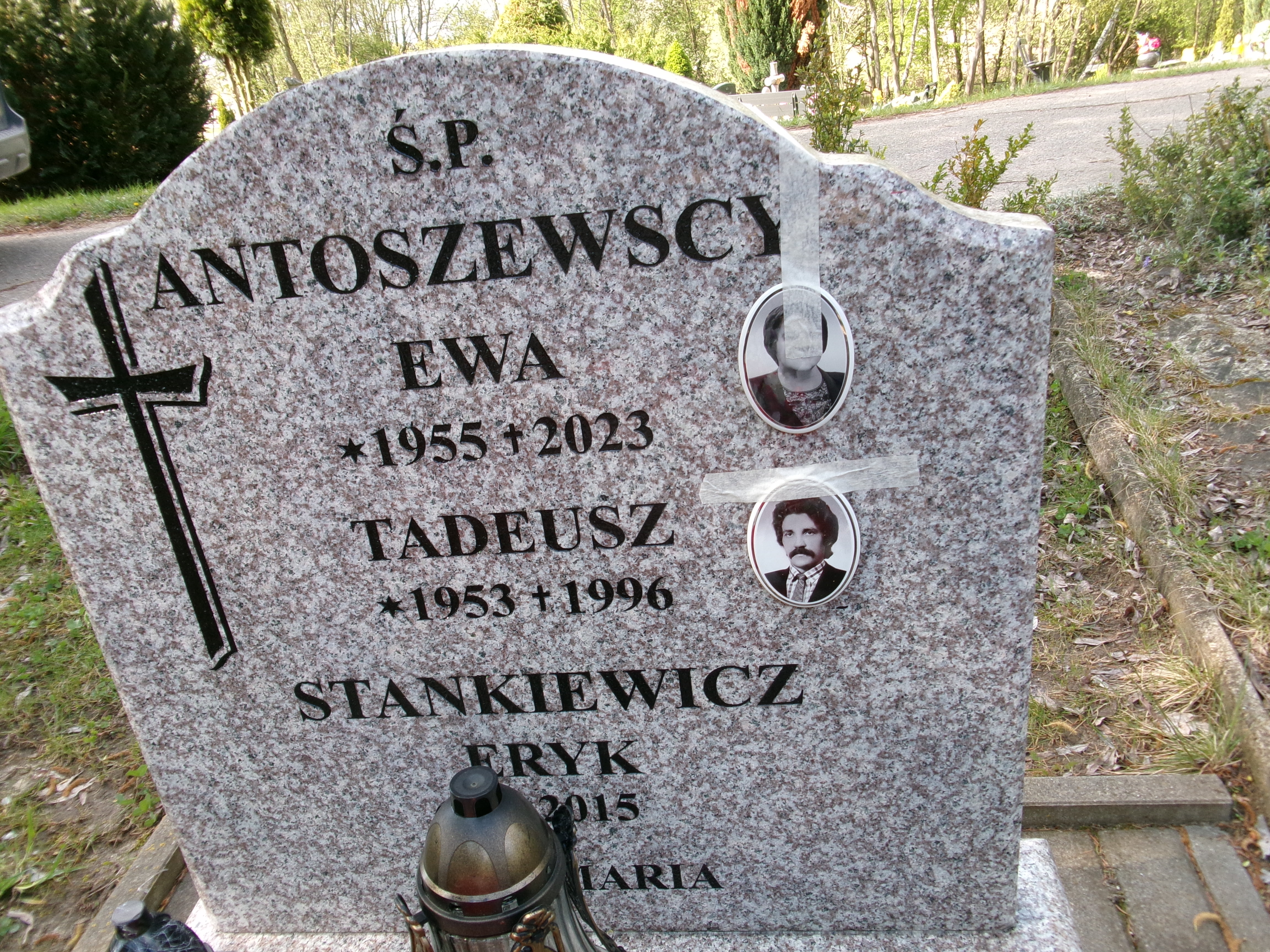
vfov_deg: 49.7
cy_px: 476
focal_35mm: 28
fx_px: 1027
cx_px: 635
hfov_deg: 63.4
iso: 100
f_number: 3.9
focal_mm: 5.1
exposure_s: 1/100
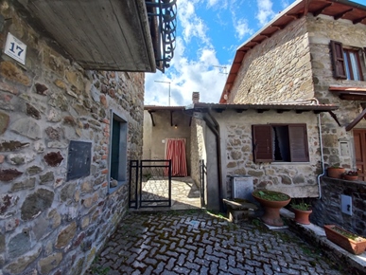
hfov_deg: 106.2
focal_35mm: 13
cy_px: 138
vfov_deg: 89.9
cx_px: 183
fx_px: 137
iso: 40
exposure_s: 1/427
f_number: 2.2
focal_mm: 1.42
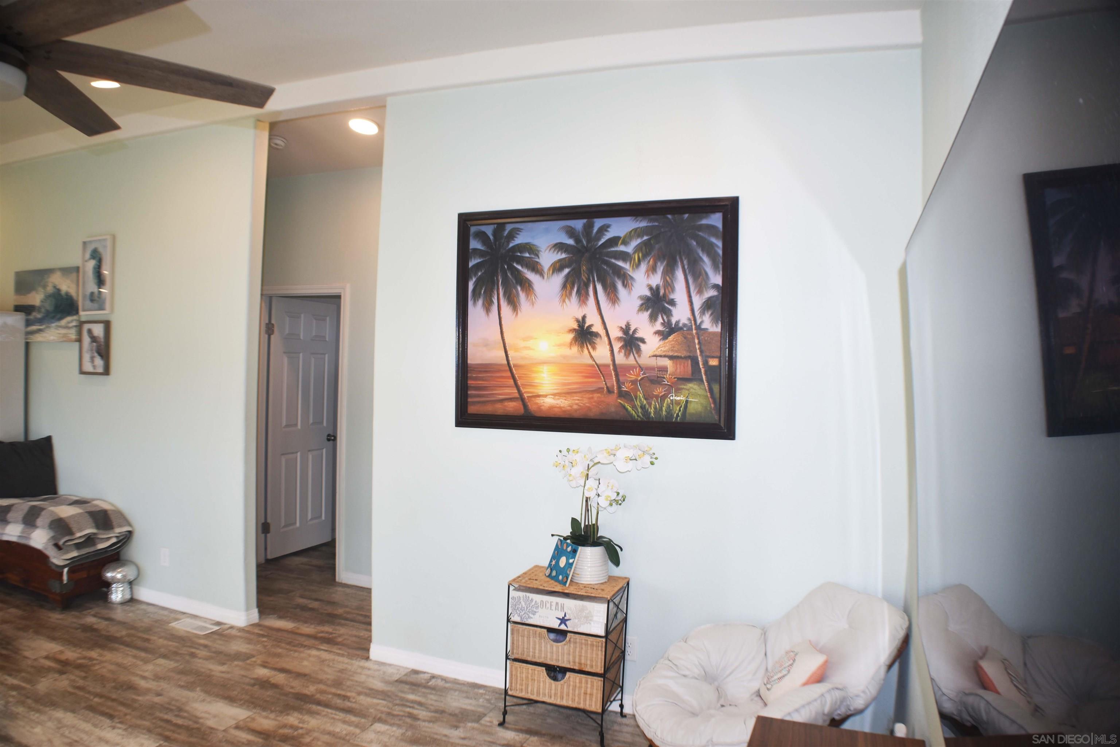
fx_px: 980
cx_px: 560
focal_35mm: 32
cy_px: 374
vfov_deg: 41.7
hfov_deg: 59.5
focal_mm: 21
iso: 100
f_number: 3.8
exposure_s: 1/50
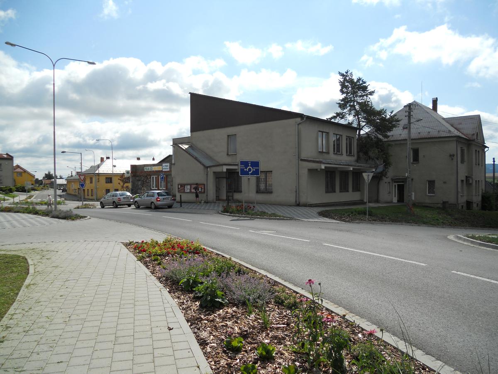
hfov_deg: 65.3
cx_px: 249
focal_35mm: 27
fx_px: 388
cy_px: 187
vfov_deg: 51.4
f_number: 3.2
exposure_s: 1/1250
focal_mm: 4.9
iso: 80
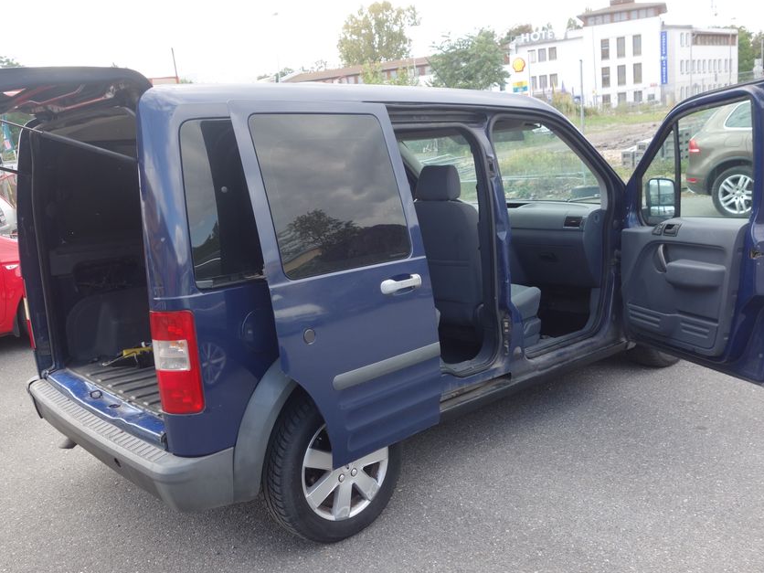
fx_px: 728
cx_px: 358
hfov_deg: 55.3
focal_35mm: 33
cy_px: 293
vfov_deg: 42.9
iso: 125
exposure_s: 1/100
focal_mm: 10.4
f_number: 4
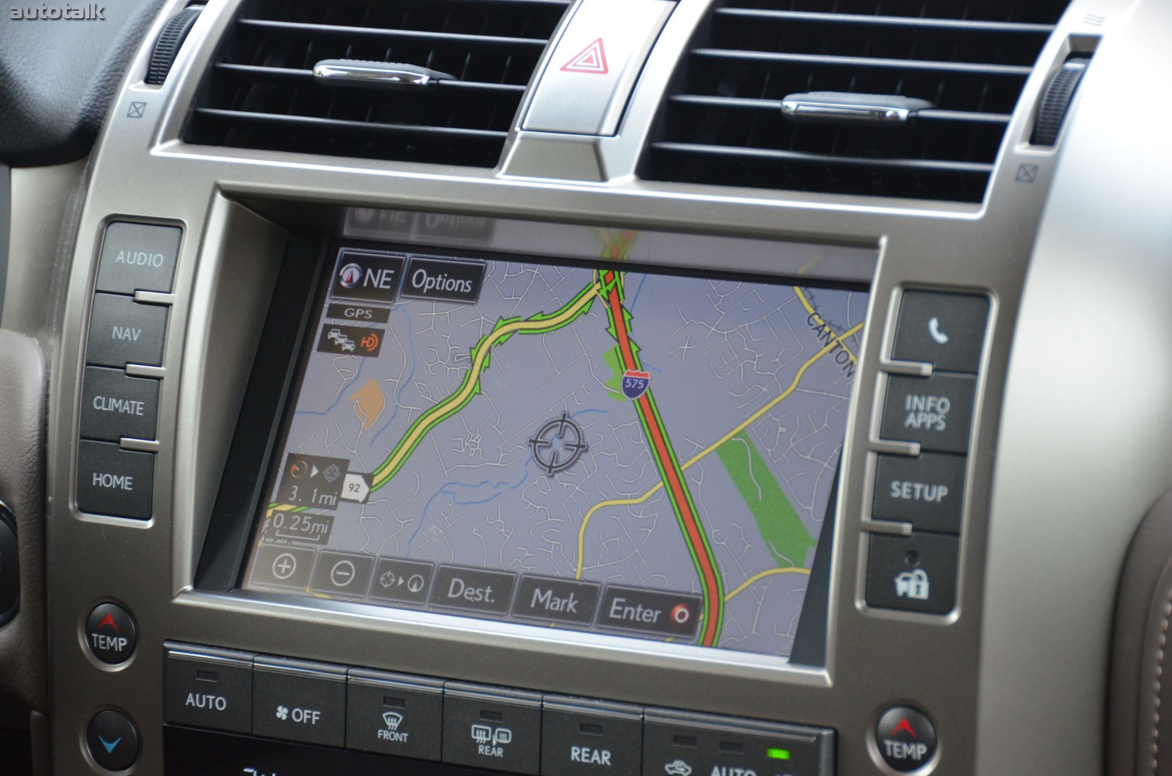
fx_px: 5458
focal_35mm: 168
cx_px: 586
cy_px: 388
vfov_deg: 8.1
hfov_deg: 12.3
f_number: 5.3
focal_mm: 112
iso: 1600
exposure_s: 1/320
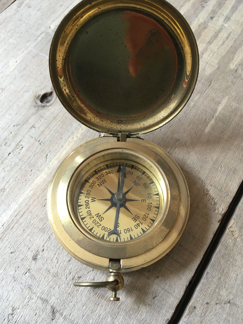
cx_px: 122
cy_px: 162
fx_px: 271
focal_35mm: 29
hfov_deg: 48.2
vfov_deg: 61.7
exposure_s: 1/33
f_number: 2.2
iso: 125
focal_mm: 4.15
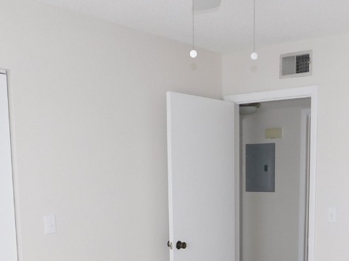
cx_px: 237
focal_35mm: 49
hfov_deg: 38.4
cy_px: 246
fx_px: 494
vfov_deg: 28.2
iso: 125
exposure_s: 1/60
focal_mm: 4
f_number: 3
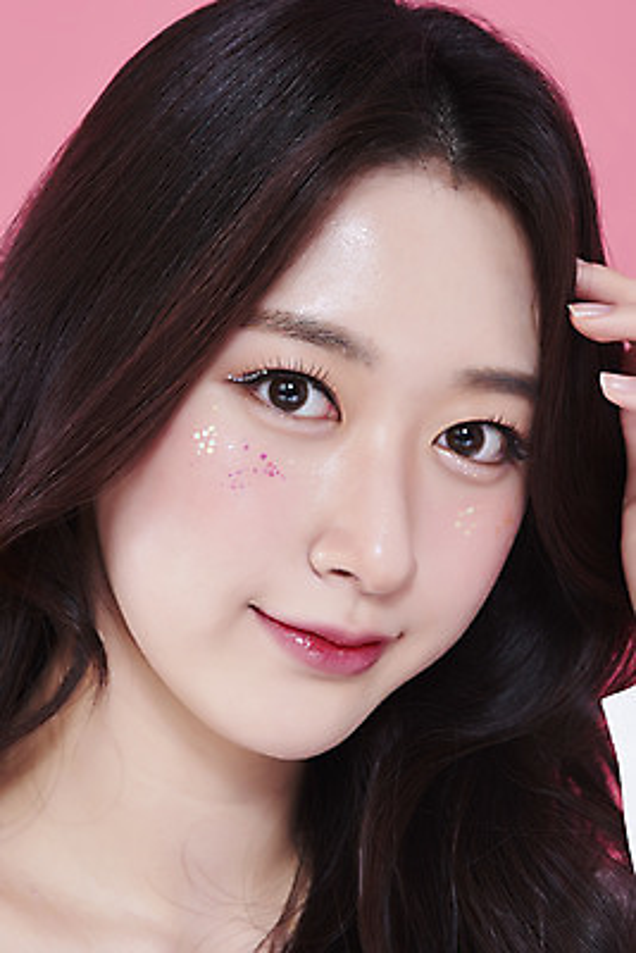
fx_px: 2780
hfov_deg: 13.1
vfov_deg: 19.4
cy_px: 476
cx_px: 318
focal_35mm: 105
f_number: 11
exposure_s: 1/125
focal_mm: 105
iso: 64
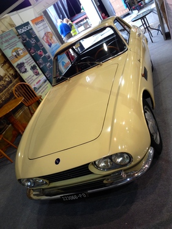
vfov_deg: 52.6
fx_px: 232
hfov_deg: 40.7
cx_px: 86
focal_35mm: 35
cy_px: 114
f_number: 2.4
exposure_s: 1/20
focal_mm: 4.28
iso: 80
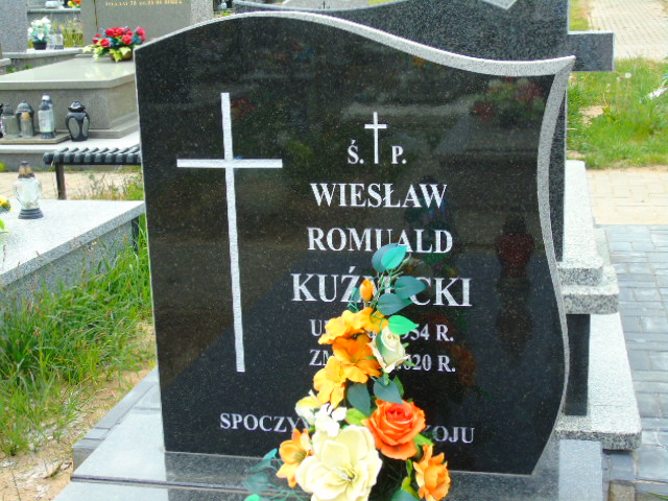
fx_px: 1042
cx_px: 334
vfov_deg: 27.0
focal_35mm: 54
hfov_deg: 35.5
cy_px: 250
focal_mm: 9.6
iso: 80
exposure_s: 1/160
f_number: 4.3
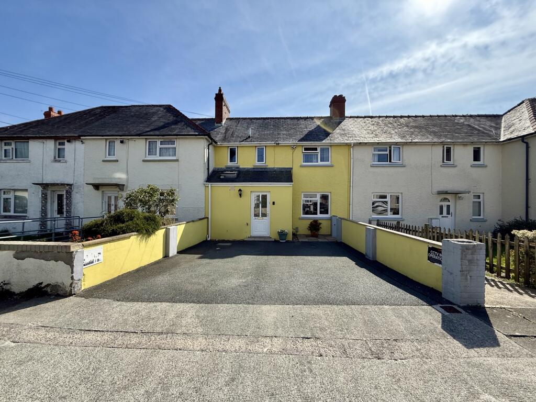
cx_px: 268
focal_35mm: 14
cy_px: 201
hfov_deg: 102.1
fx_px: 217
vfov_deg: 85.7
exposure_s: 1/2320
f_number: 2.2
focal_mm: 2.22
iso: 80
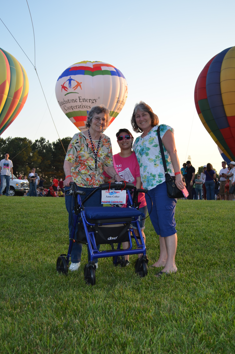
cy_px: 175
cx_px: 118
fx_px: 452
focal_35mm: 46
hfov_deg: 29.1
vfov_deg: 42.8
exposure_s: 1/200
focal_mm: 30
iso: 200
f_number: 4.5
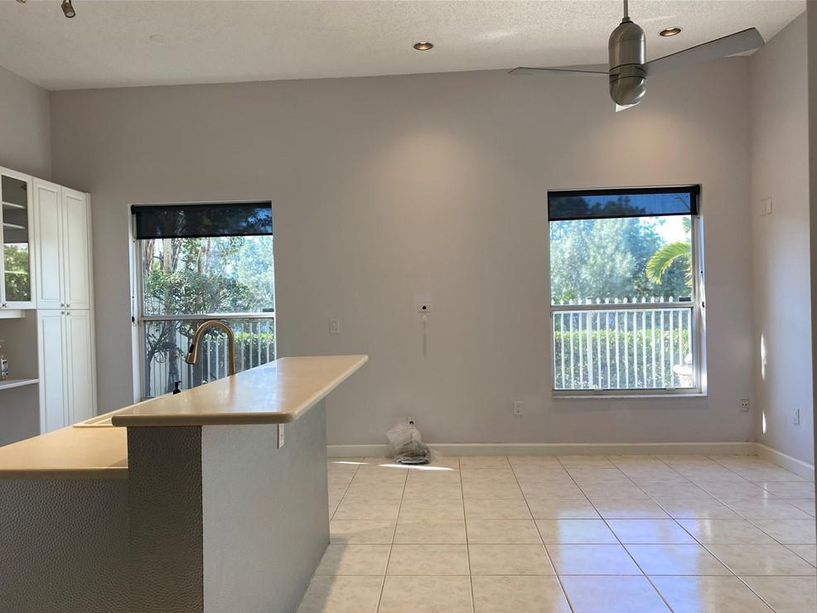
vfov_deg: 51.4
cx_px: 404
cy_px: 317
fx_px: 637
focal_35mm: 27
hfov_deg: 65.3
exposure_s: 1/120
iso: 50
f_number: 1.8
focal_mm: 4.25
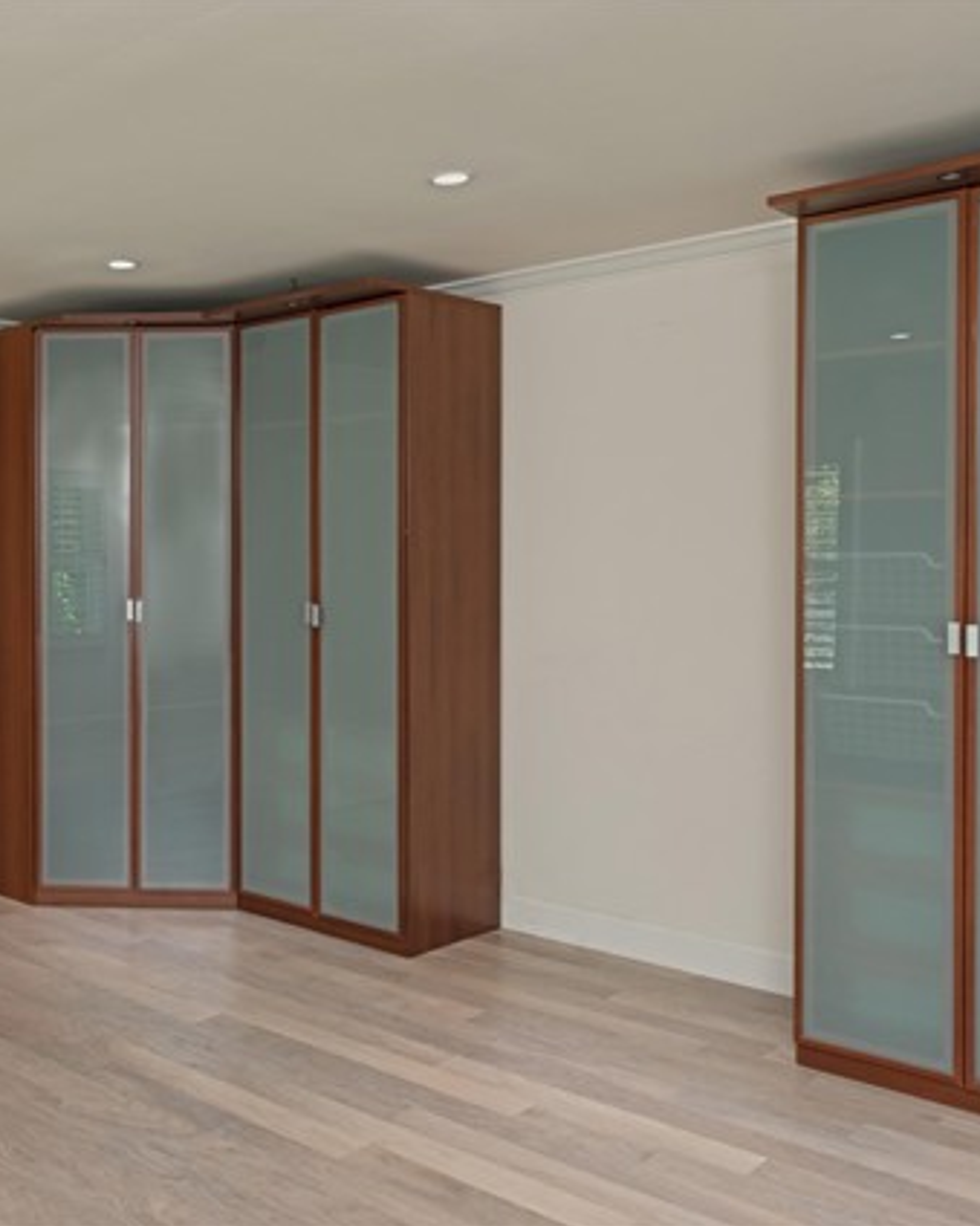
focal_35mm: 34
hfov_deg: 39.9
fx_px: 1233
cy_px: 612
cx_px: 81
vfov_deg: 52.9
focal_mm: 24
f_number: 8
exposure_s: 1/40
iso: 800
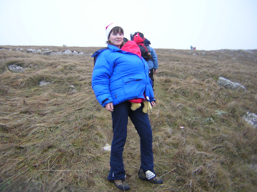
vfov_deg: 39.7
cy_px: 96
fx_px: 267
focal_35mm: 36
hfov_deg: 51.4
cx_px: 128
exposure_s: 1/32.9
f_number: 2.6
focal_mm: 4.7
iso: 100
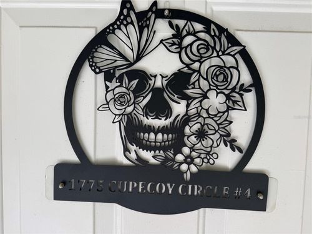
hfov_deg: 71.6
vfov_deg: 56.8
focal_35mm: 24
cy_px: 117
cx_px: 156
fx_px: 216
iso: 64
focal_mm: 6.76
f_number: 1.78
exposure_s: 1/264
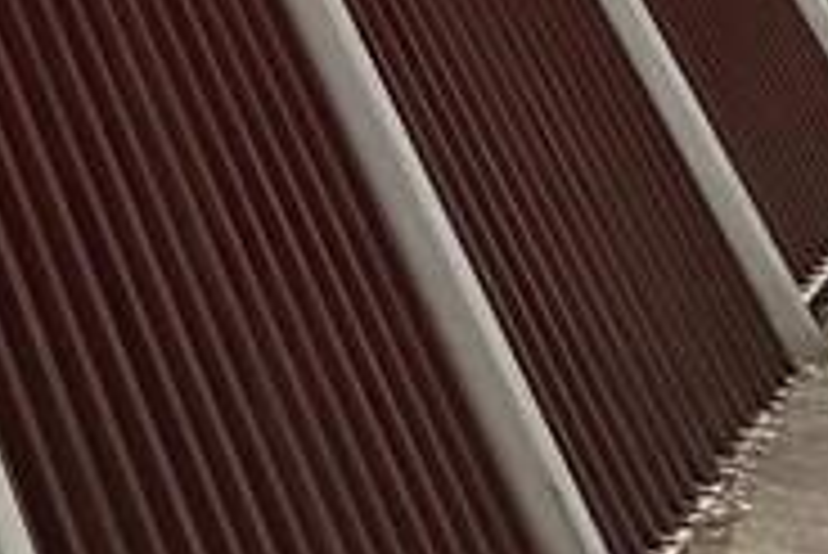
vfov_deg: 11.5
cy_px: -1022
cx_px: -1404
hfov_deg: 13.1
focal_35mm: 81
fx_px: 1864
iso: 40
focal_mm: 2.22
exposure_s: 1/606
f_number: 2.2
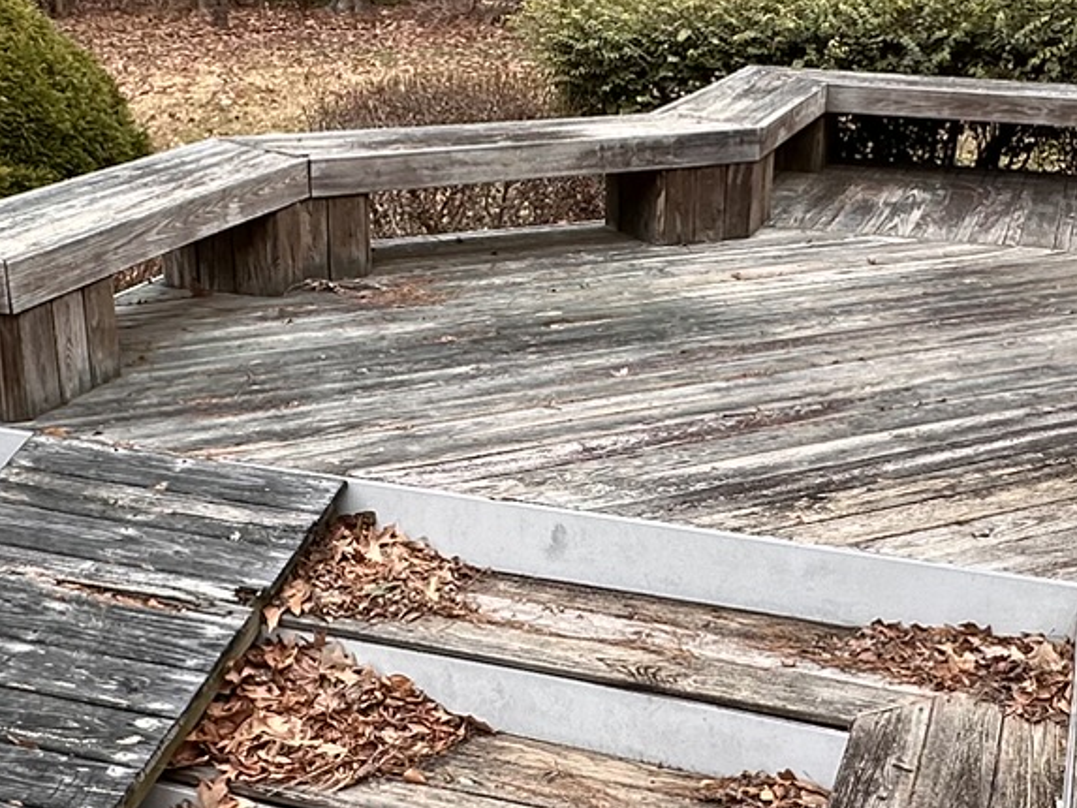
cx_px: 566
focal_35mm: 50
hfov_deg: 38.2
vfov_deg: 29.0
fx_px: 1556
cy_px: 500
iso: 40
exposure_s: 1/276
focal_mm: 2.22
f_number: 2.2
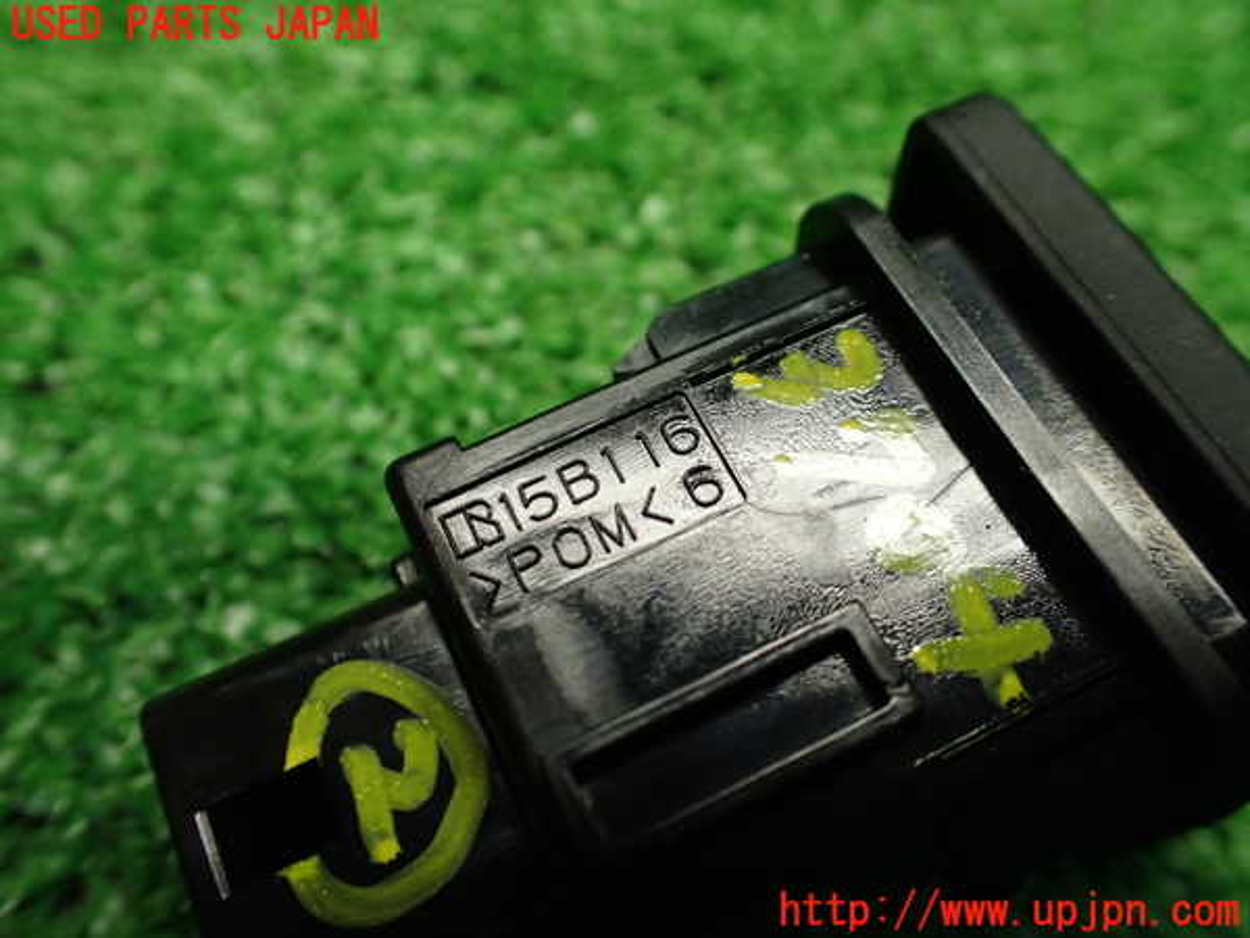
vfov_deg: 46.8
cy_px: 469
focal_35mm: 30
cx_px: 625
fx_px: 1083
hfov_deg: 60.0
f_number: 2.3
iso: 500
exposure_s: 1/125
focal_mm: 5.4
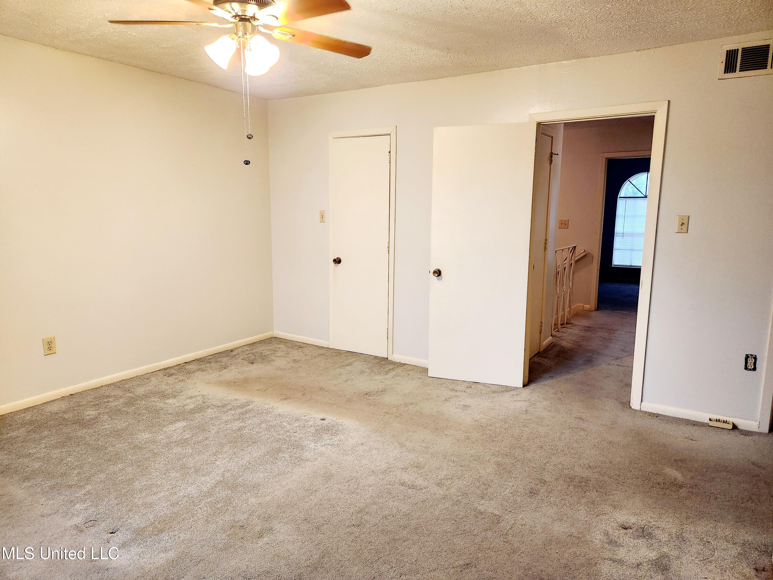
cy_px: 290
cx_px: 386
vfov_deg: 58.9
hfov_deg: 73.9
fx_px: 514
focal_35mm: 23
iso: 500
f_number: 1.8
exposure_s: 1/120
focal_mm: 5.4
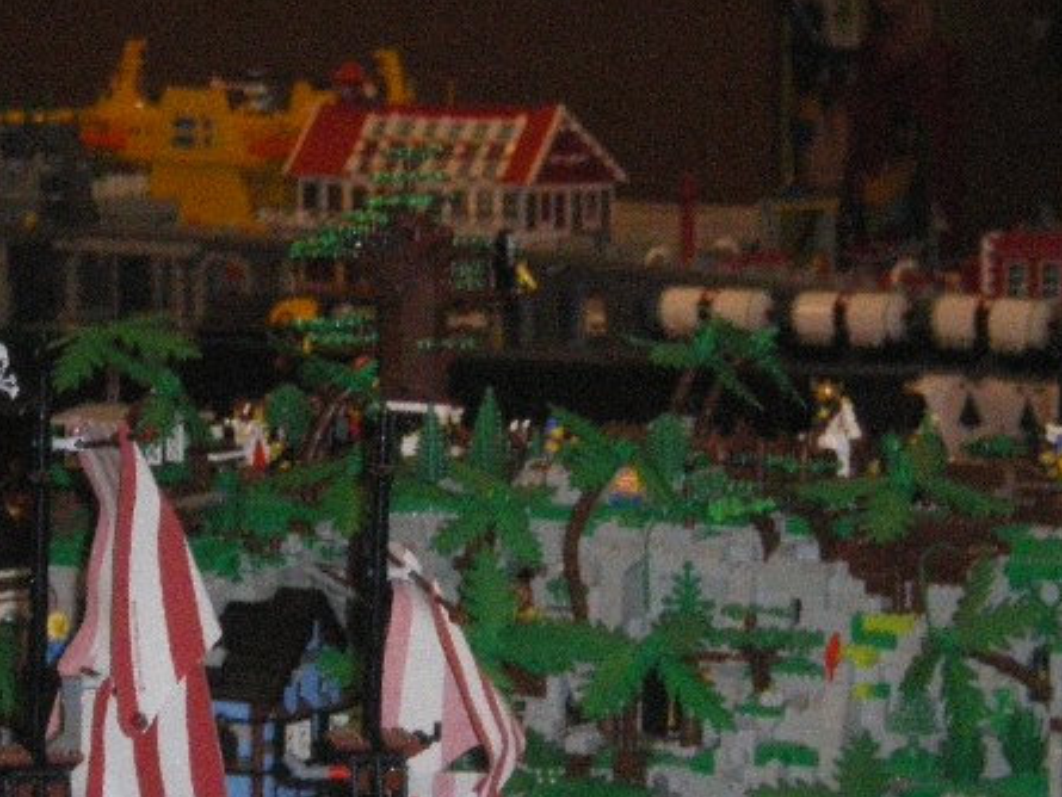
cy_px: 539
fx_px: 5953
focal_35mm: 194
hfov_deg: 10.2
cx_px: 570
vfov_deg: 7.7
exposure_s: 1/100
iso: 800
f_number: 5.9
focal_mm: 18.9
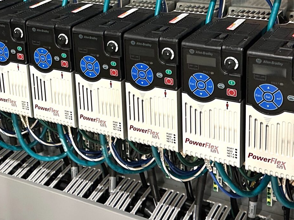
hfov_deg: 28.7
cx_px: 95
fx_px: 569
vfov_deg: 21.6
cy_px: 35
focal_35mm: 67
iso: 800
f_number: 1.78
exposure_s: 1/40
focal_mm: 6.86
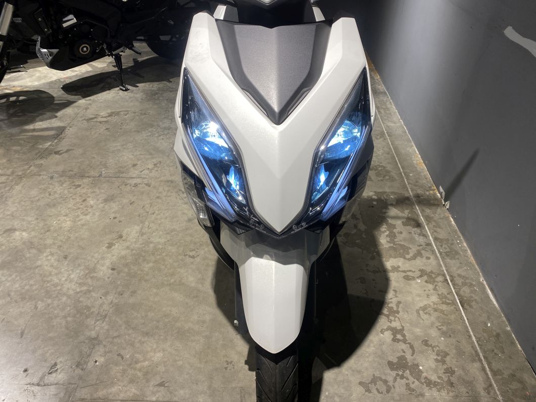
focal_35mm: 26
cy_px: 201
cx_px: 268
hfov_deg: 67.3
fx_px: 403
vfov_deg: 53.1
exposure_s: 1/100
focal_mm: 4.25
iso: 50
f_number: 1.8
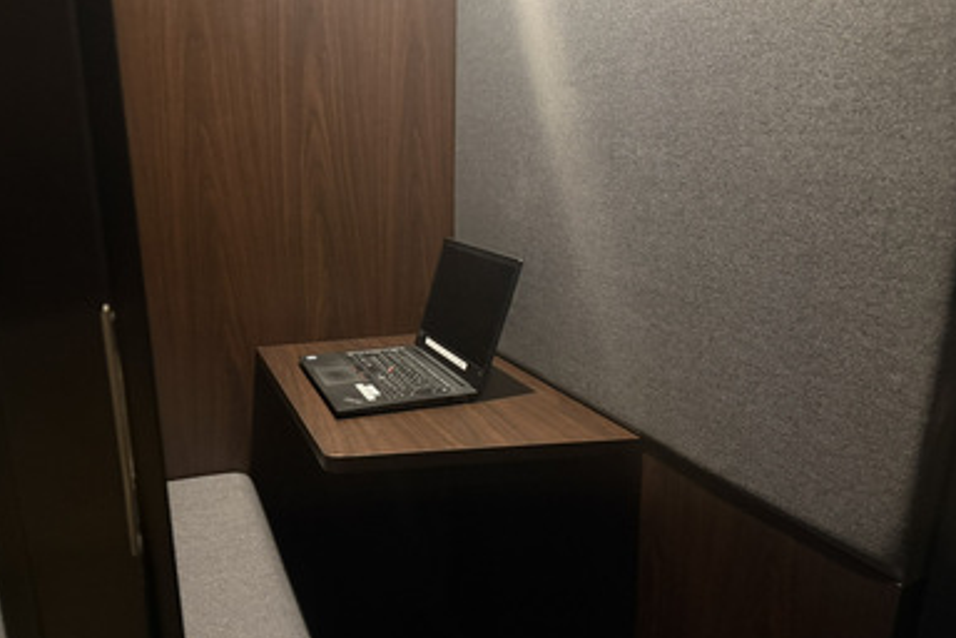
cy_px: 351
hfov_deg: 69.4
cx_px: 463
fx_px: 690
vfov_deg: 49.5
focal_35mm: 26
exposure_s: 1/25
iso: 1250
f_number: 1.78
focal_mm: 6.76
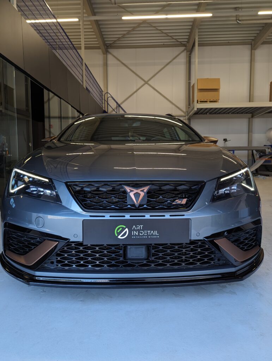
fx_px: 251
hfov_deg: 56.9
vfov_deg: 71.5
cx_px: 136
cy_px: 180
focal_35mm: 24
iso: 42
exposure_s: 1/66.3
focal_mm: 6.81
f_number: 1.85
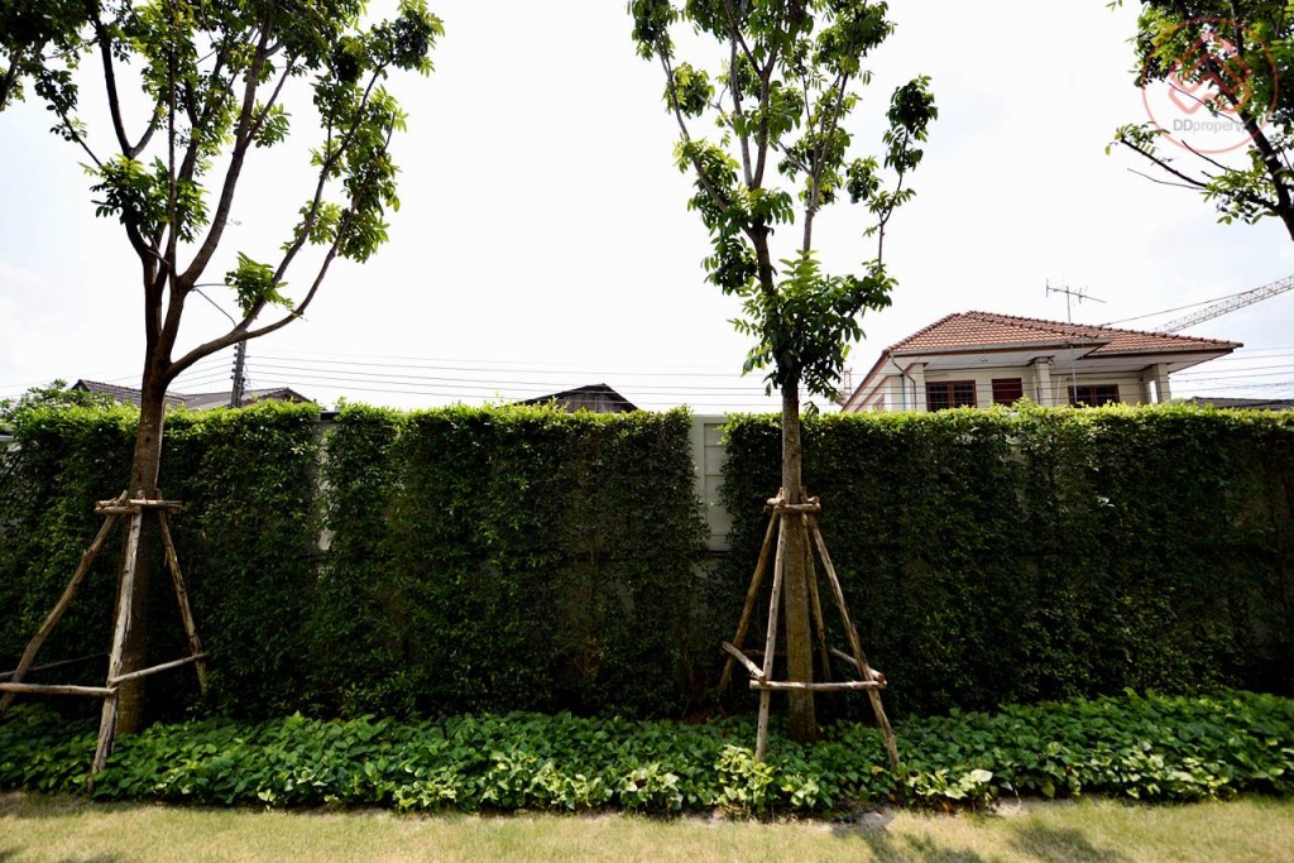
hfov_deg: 104.2
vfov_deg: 81.2
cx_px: 647
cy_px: 432
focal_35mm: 14
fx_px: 503
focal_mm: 14
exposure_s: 1/8000
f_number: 2.8
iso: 400
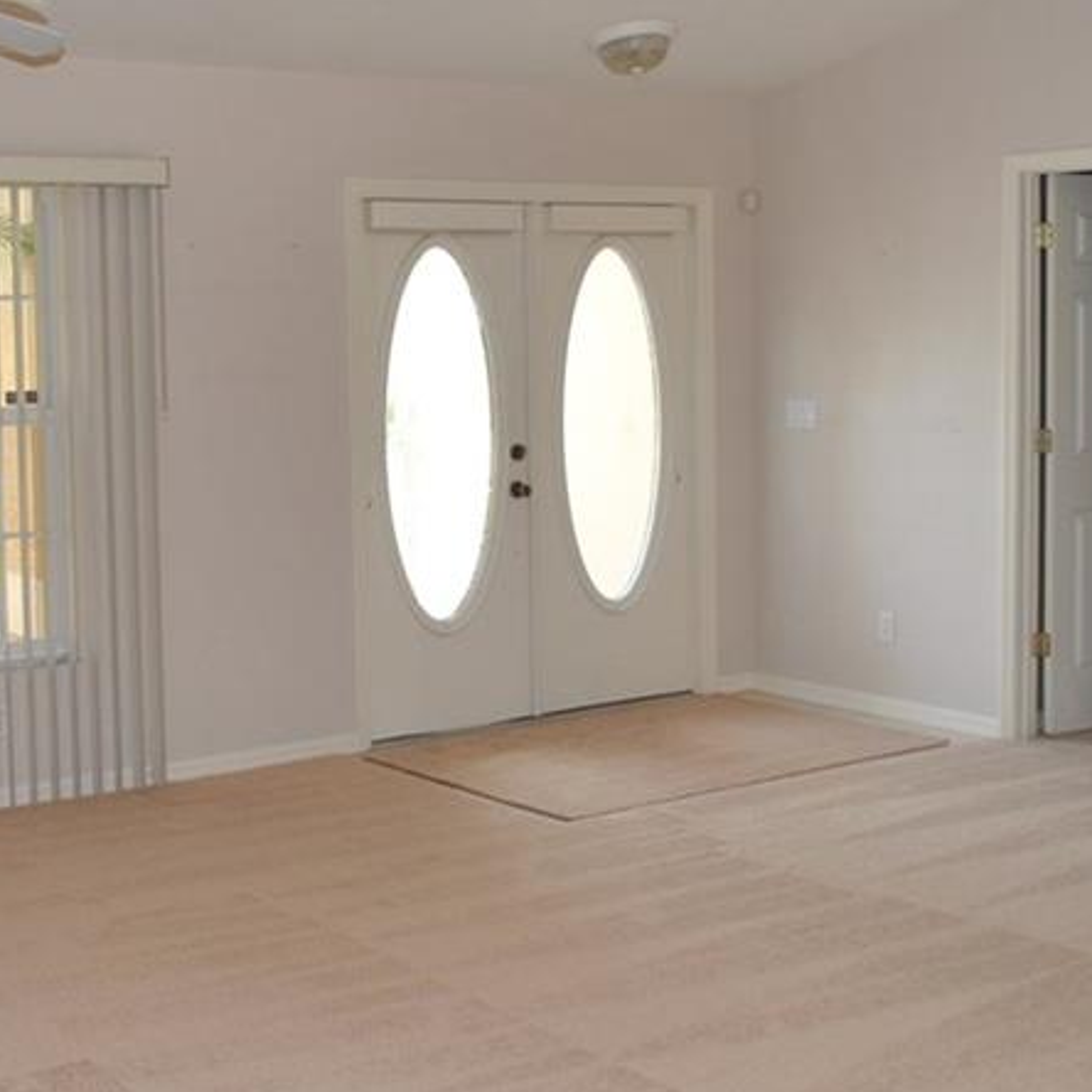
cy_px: 467
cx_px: 371
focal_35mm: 53
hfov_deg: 32.0
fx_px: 1892
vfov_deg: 32.2
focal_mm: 18
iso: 200
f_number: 4
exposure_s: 1/60
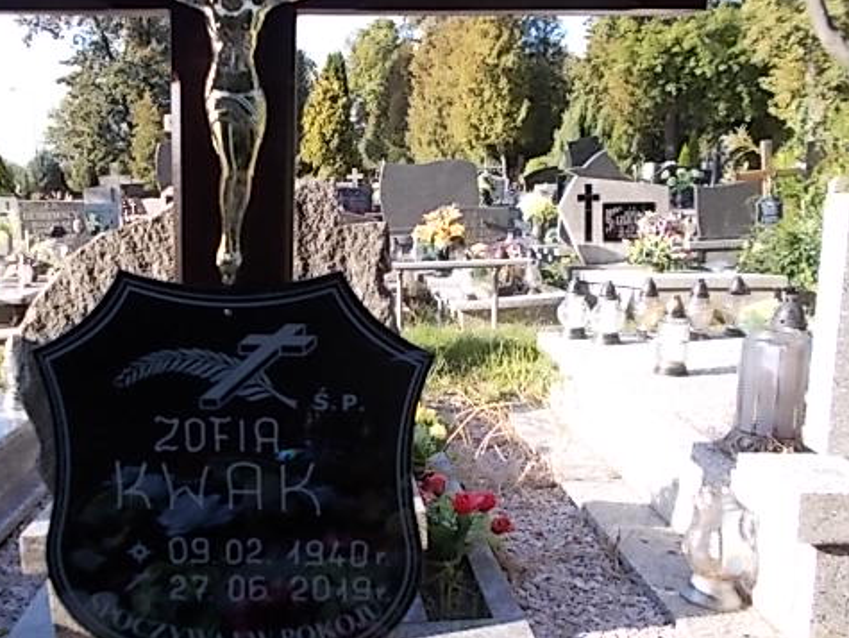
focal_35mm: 35
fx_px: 859
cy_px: 295
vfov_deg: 40.7
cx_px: 293
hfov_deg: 51.7
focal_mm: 4.6
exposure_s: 1/200
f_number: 3.2
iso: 80
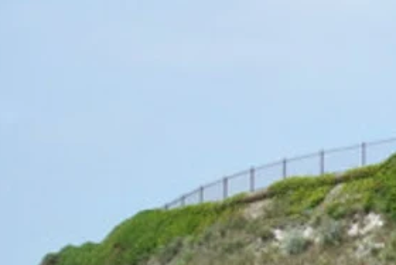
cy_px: 424
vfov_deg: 8.3
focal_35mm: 162
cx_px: 1084
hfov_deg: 10.2
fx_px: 1783
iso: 125
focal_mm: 10.4
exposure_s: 1/640
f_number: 5.6
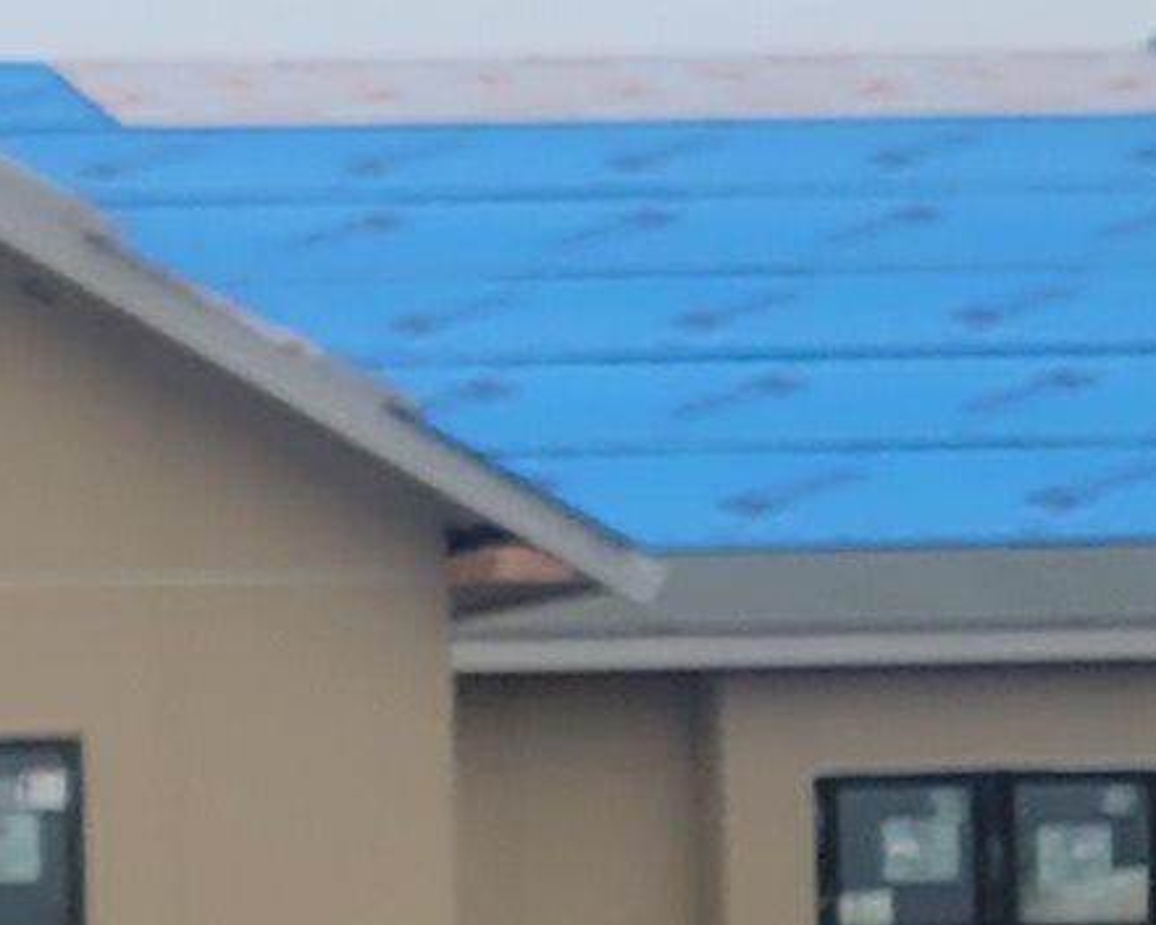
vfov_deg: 8.7
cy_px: 1030
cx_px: -1813
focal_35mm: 177
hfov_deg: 9.5
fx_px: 6056
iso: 40
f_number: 1.8
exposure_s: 1/178
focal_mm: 5.4
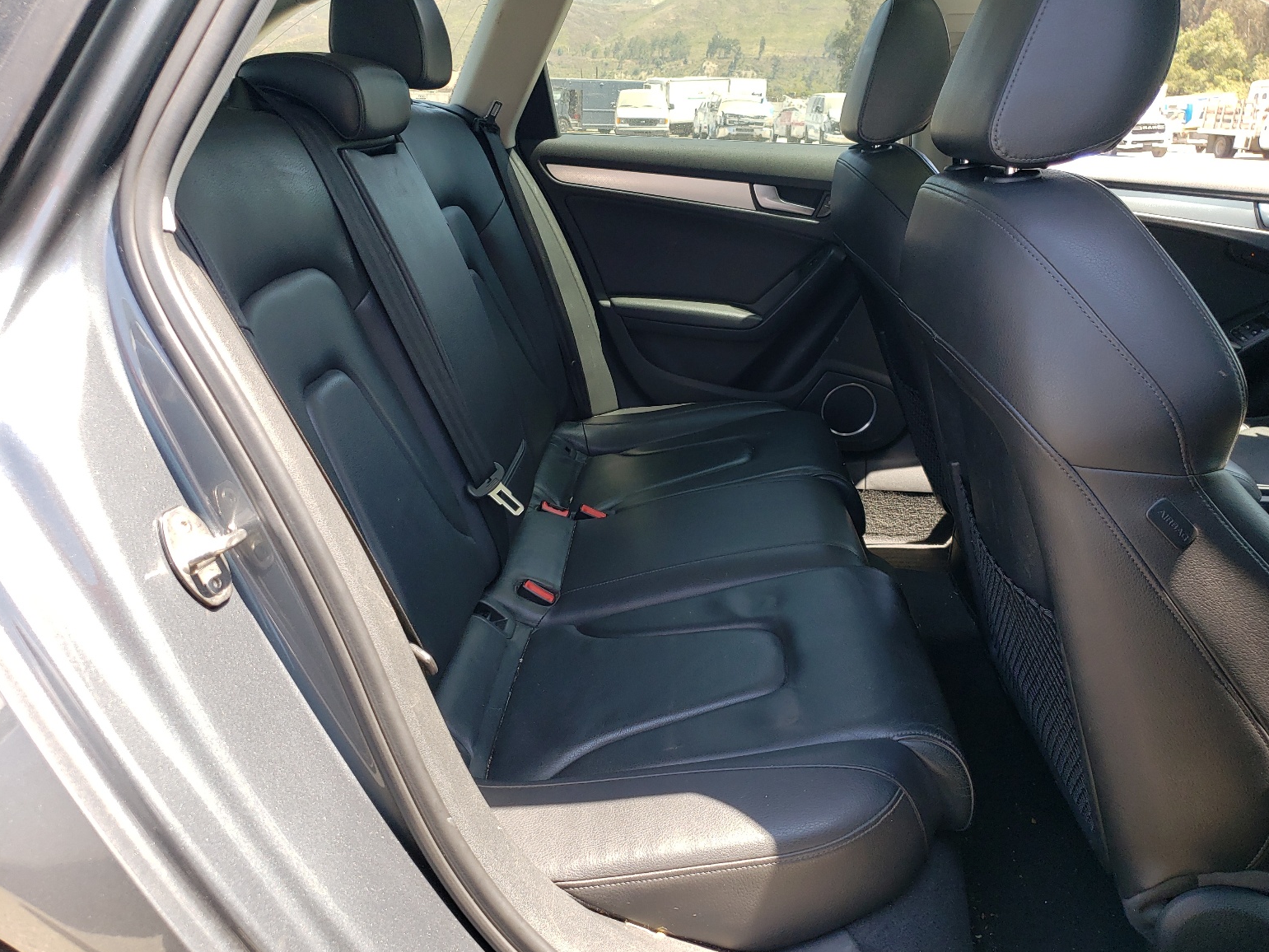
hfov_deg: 65.3
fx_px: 990
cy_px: 490
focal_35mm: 27
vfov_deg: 51.4
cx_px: 656
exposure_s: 1/278
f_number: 1.5
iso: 50
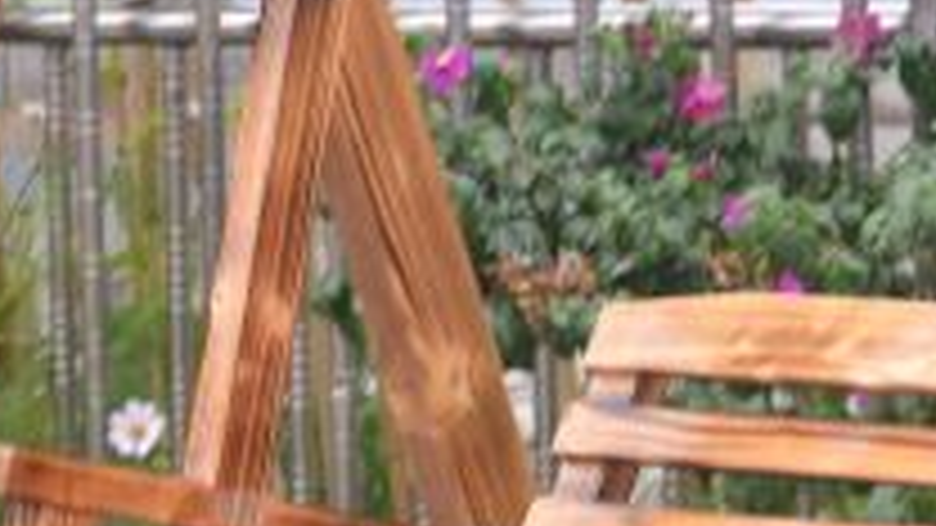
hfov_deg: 7.1
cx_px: 1084
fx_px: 7495
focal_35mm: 302
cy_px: 74
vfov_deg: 4.0
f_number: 5.6
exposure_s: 1/125
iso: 400
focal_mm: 50
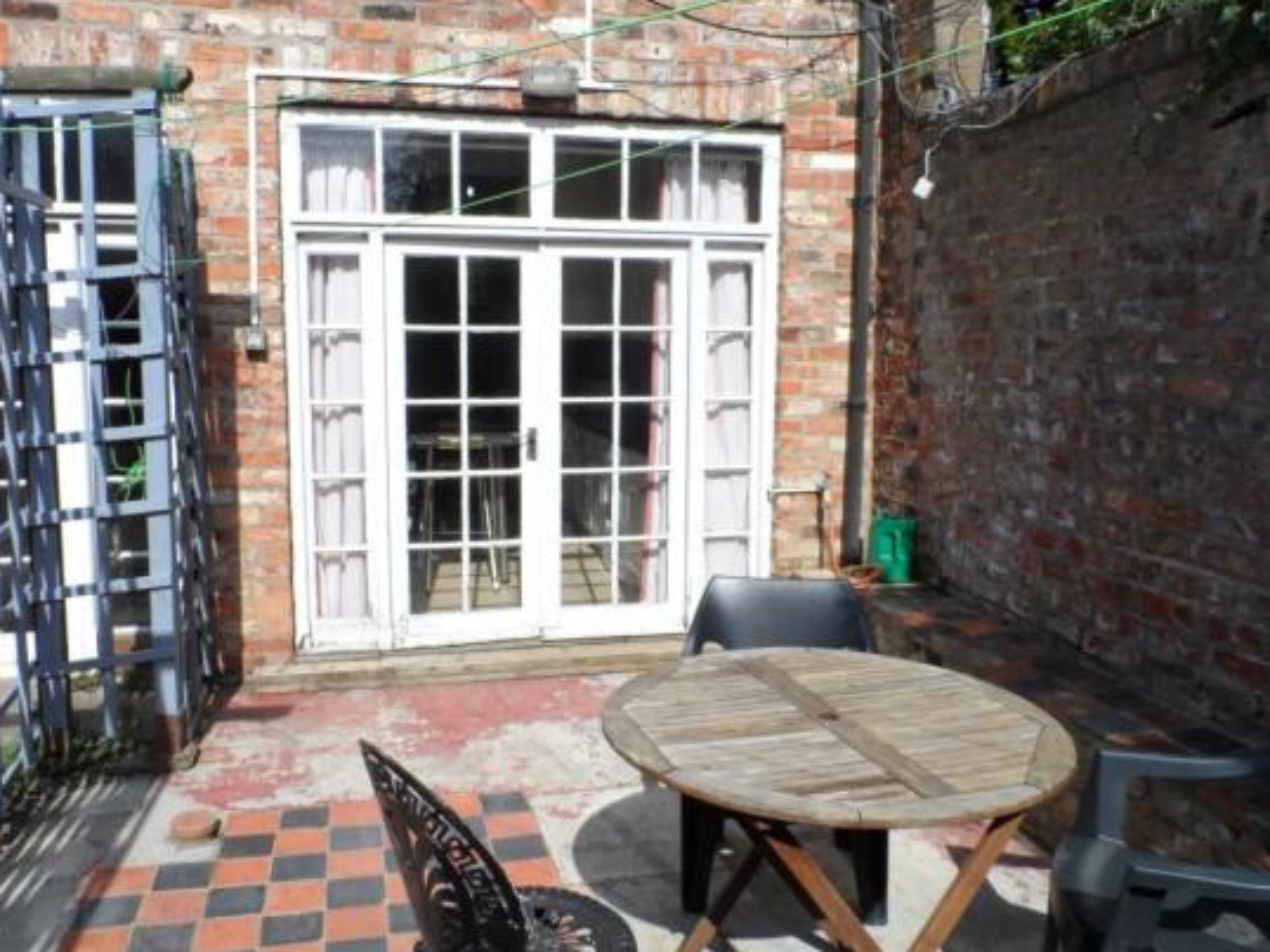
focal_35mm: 26
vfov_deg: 53.0
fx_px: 953
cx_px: 591
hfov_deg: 67.2
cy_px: 450
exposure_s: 1/500
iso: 80
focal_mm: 4
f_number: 4.5
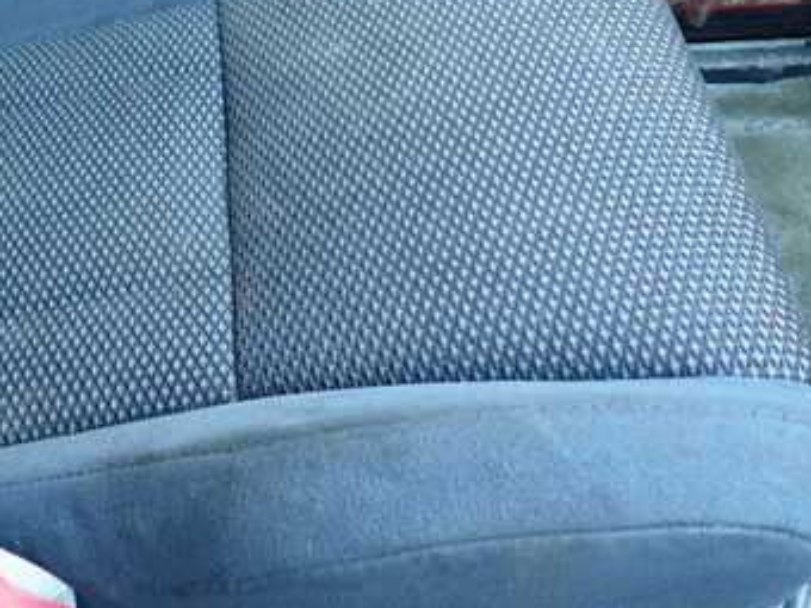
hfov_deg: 35.0
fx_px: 1242
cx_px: 162
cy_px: 236
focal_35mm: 53
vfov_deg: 27.4
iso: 320
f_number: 2.3
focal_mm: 5.4
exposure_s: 1/30
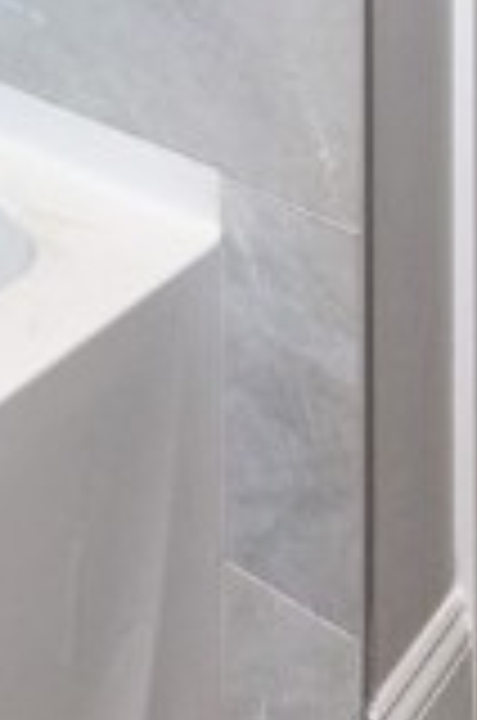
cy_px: -486
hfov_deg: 17.4
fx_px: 1537
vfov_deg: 20.6
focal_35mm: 77
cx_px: 58
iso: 320
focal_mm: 16
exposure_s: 1/20
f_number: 6.3
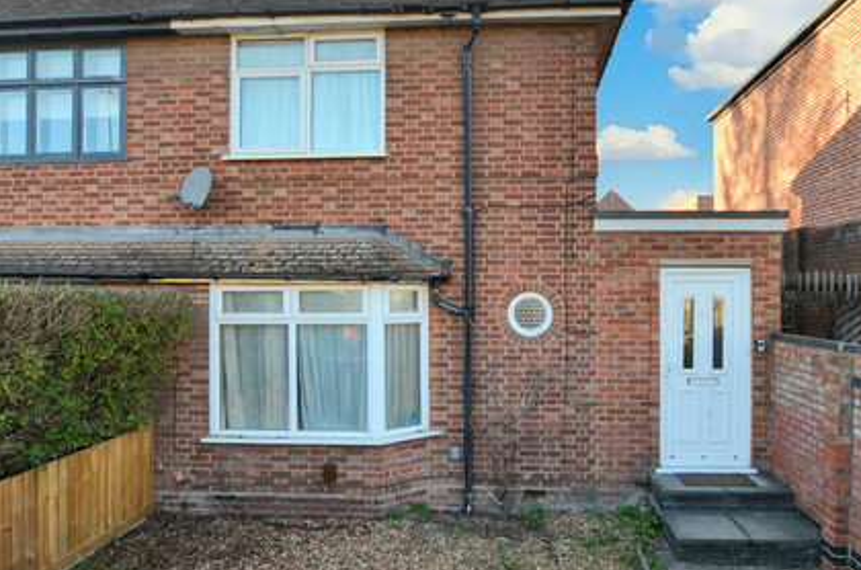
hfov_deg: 71.6
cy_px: 323
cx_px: 451
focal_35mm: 25
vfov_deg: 50.9
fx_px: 597
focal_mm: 10
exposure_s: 1/500
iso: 100
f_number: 3.5
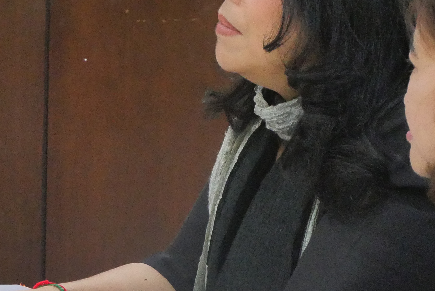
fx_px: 4208
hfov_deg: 5.9
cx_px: -110
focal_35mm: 348
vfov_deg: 4.0
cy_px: 122
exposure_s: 1/50
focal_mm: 60
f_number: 5.6
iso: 3200
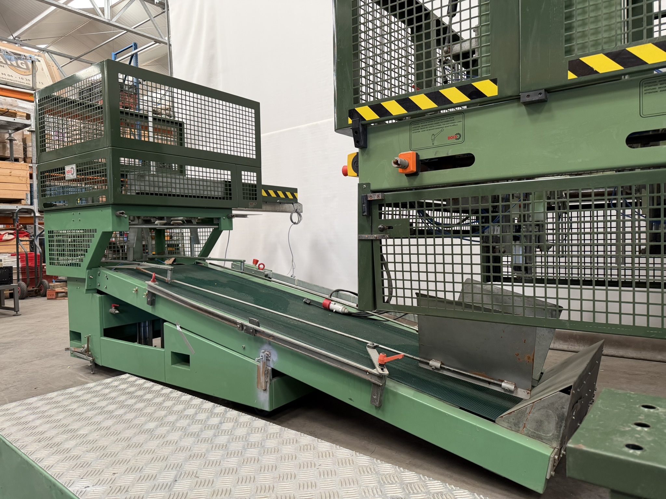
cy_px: 250
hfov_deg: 71.6
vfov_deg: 56.8
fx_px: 462
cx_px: 333
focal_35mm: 24
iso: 200
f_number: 1.78
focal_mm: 6.76
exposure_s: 1/93
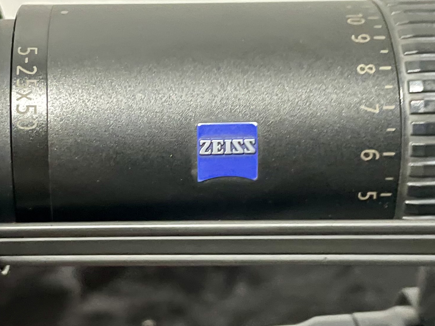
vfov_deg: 20.7
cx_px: 194
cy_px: 158
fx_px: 892
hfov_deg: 27.4
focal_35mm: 71
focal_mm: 4.2
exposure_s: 1/20
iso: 1000
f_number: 1.6
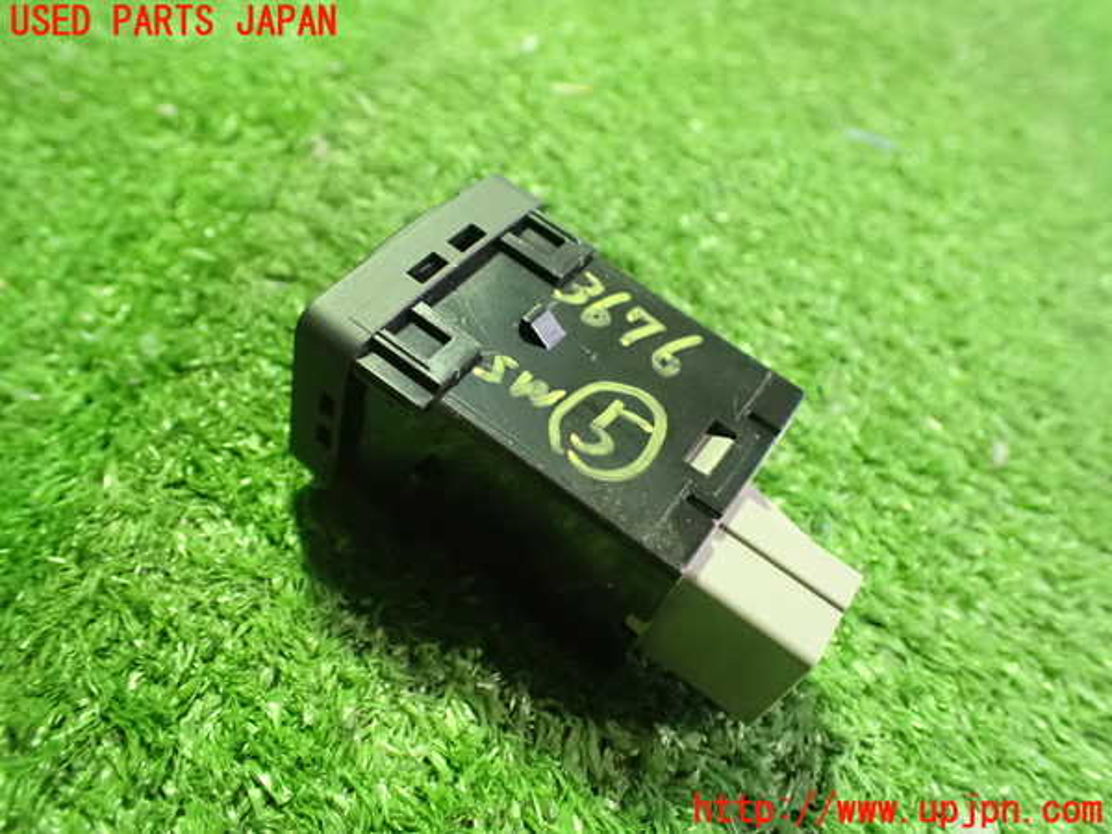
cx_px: 556
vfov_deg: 46.8
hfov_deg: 60.0
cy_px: 417
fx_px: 964
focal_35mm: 30
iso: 1600
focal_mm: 5.4
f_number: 2.3
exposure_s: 1/30
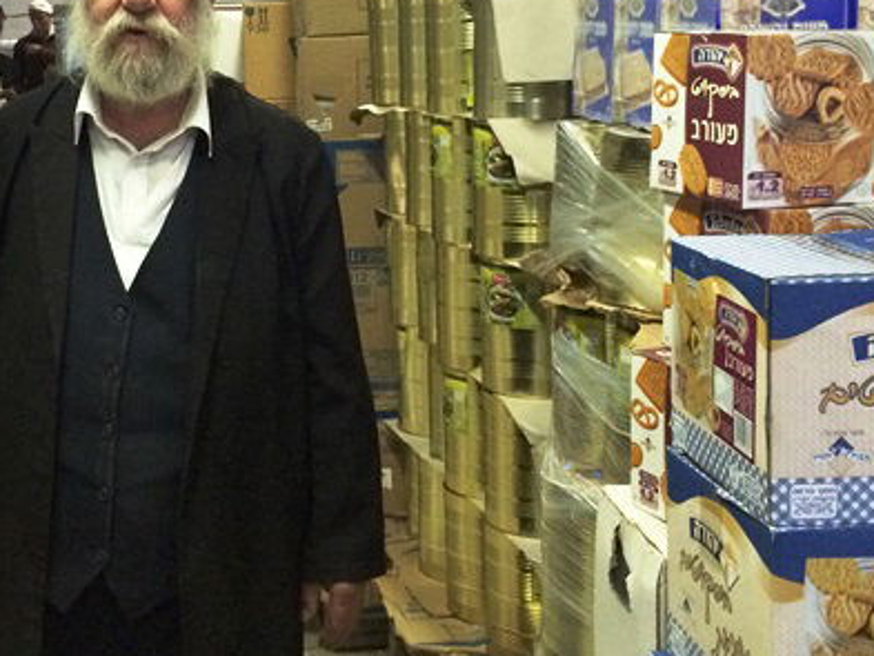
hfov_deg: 31.4
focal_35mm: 61
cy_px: 171
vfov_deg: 23.8
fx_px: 1541
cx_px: 280
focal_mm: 4.12
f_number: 2.2
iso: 320
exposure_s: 1/25
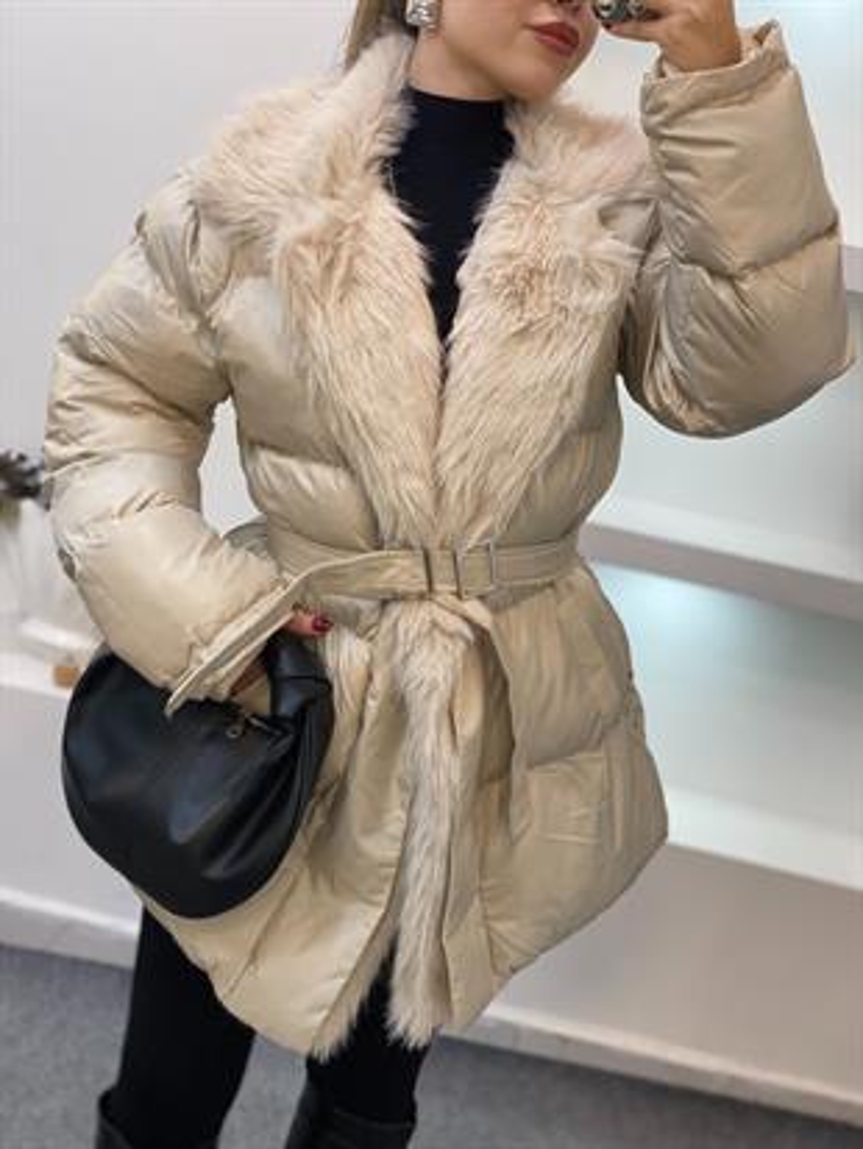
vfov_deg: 36.8
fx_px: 1728
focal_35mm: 52
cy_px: 574
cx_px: 432
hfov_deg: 28.0
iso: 80
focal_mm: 6
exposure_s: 1/100
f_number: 2
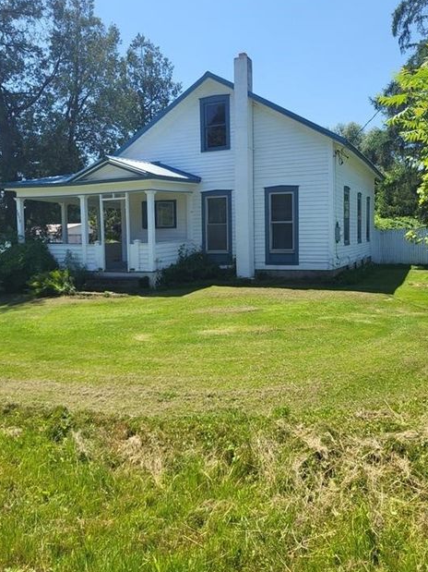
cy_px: 267
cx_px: 227
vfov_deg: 63.4
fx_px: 462
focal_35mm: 28
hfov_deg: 49.7
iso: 40
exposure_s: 1/1690
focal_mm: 5.4
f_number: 1.8
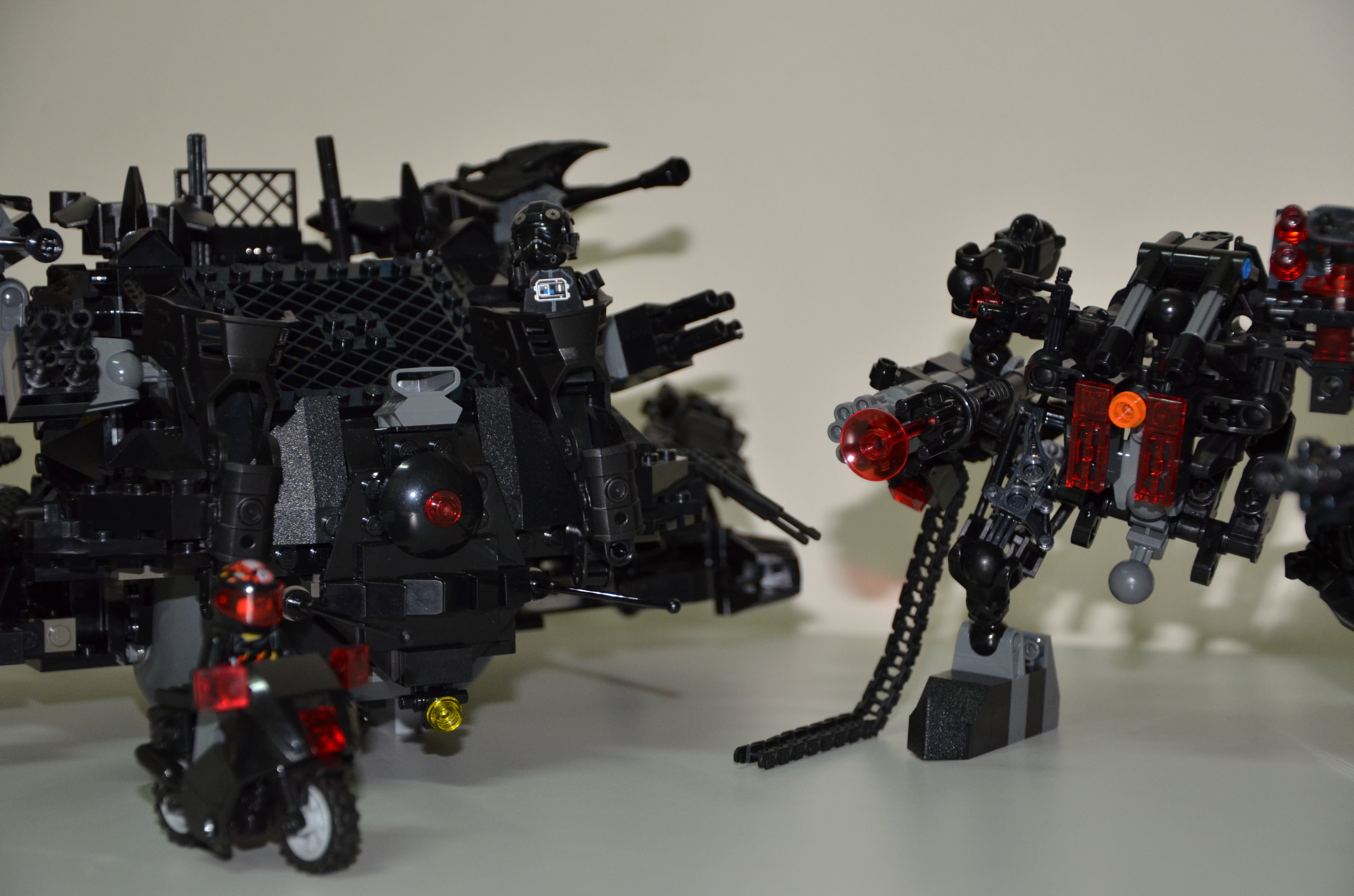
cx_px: 677
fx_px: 3265
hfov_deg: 23.4
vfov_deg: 15.6
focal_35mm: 87
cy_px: 448
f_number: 5
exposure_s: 1/60
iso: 800
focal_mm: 58
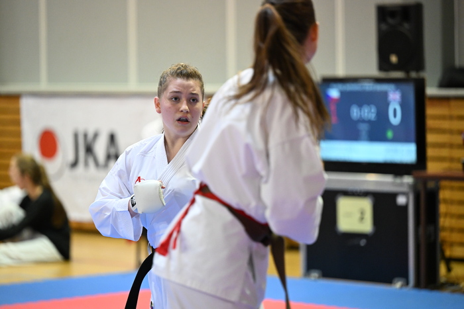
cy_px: 154
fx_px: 2063
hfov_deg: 12.8
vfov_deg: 8.6
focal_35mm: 160
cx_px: 232
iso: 4000
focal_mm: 160
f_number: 2.8
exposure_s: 1/500
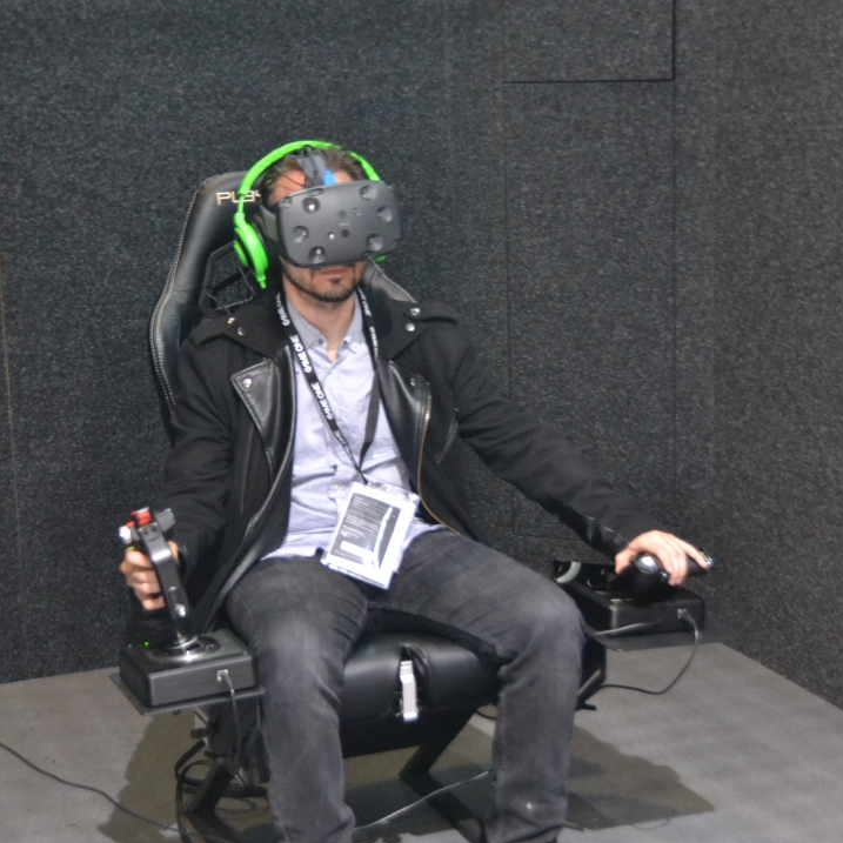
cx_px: 422
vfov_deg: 23.7
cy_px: 428
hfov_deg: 23.7
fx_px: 2011
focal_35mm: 73
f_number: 4.2
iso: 3200
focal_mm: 38
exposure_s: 1/5
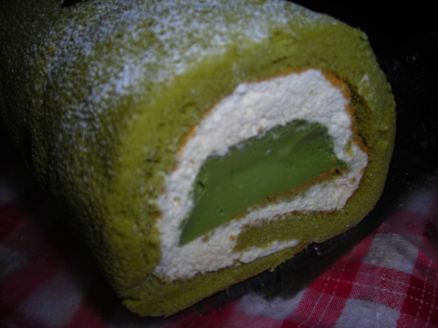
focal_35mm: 41
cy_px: 164
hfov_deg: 45.8
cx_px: 219
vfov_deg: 35.1
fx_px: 519
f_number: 6.6
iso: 50
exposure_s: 1/60.1
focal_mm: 6.8
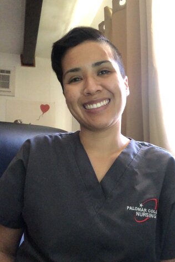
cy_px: 129
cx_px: 100
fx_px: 248
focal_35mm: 34
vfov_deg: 55.8
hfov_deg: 38.9
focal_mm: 2.87
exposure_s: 1/30
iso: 500
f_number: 2.2
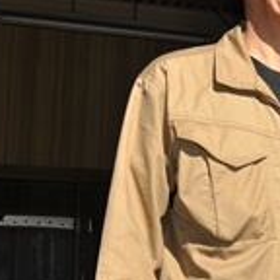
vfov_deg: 15.1
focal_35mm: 115
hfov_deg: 14.4
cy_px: 146
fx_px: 1055
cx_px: 375
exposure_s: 1/200
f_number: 14
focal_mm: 29
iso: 200
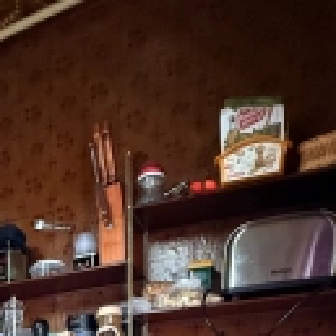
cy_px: 479
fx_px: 494
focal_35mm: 45
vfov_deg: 28.0
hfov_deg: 35.5
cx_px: 38
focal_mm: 2.22
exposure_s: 1/60
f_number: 2.2
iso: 1000
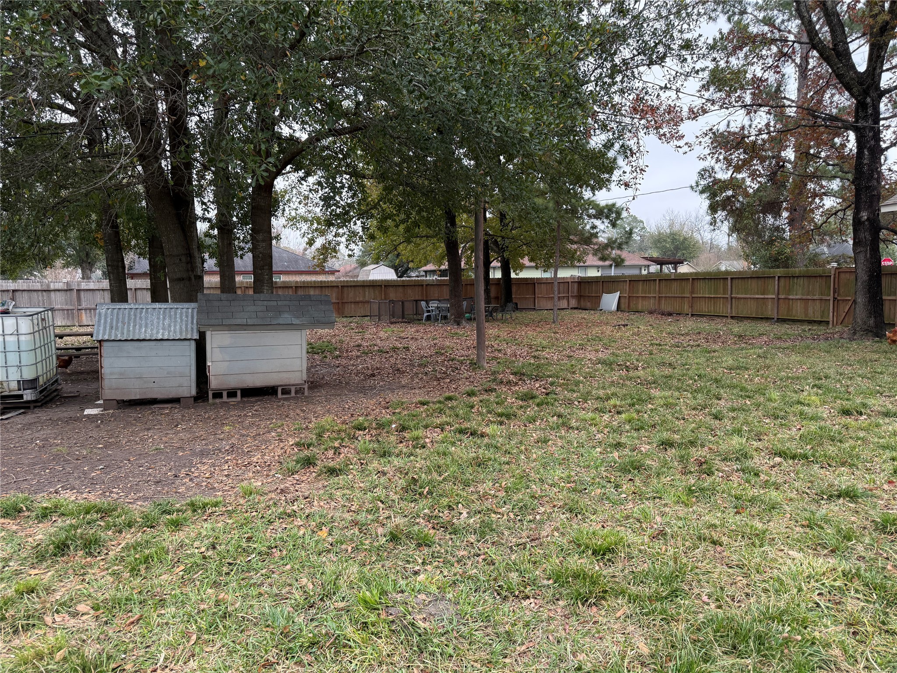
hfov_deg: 71.6
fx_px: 622
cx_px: 448
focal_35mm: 24
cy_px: 336
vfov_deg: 56.8
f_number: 1.78
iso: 100
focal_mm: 6.76
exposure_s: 1/360
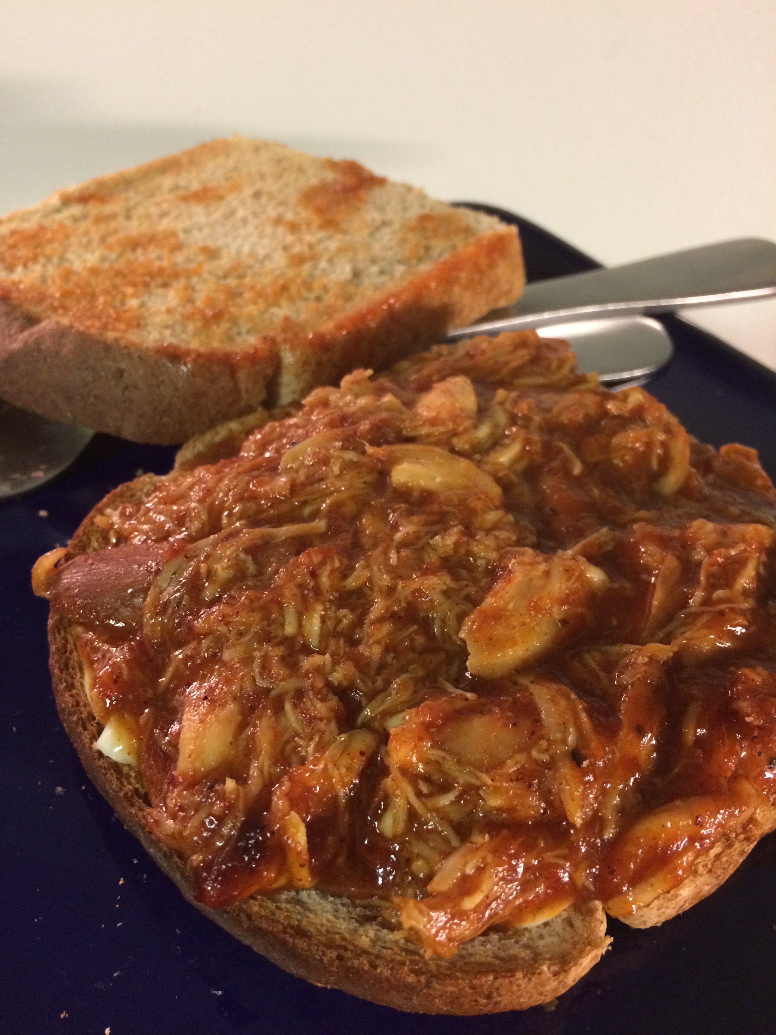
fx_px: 867
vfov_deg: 61.7
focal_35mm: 29
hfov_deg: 48.2
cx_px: 388
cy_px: 518
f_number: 2.2
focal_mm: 4.15
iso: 320
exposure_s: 1/24
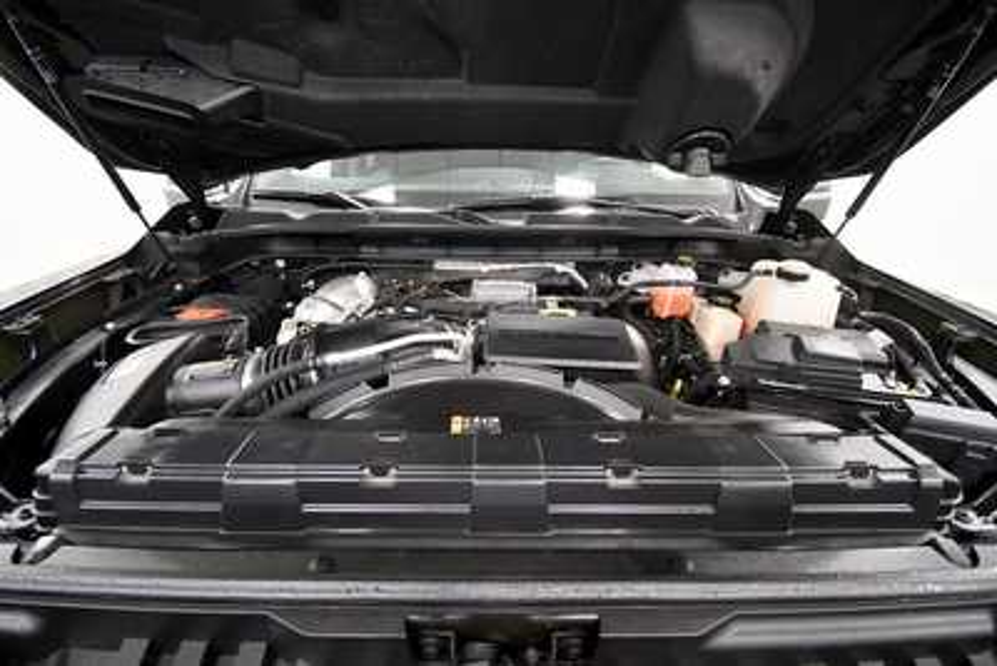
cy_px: 333
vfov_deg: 77.4
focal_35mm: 15
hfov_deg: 100.4
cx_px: 498
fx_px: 416
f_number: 4.5
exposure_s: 1/125
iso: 2800
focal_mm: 10
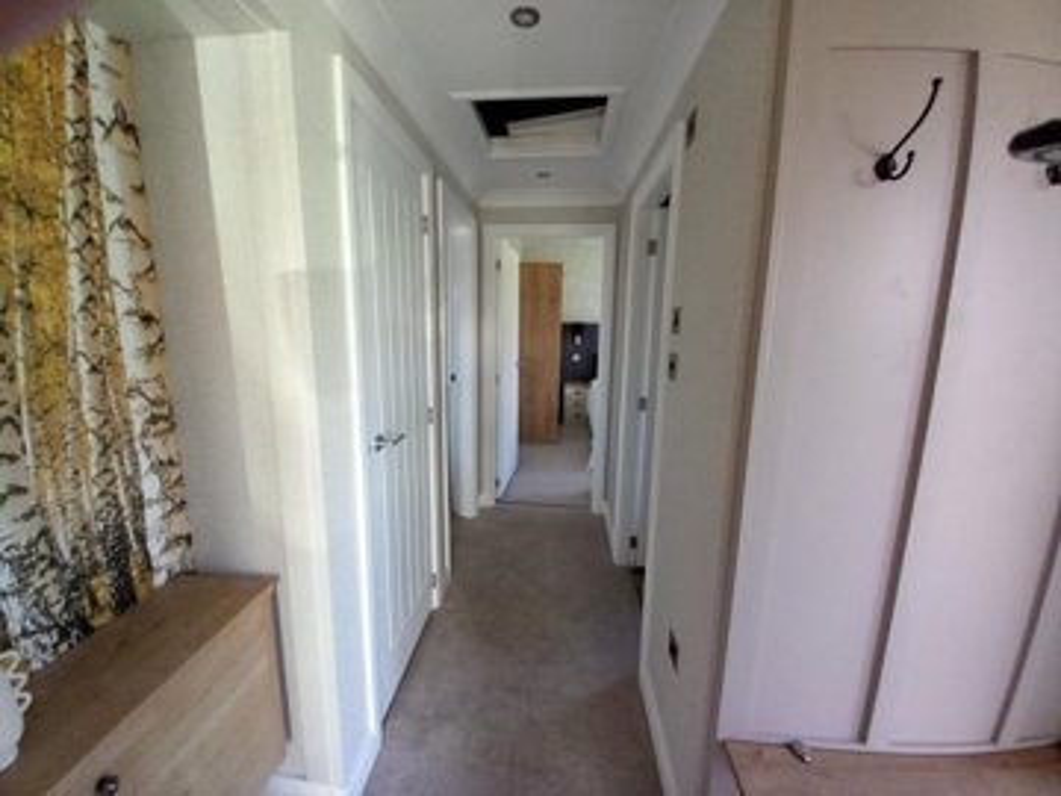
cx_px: 530
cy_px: 398
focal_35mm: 13
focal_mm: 1.13
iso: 160
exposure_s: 1/50
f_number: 2.2
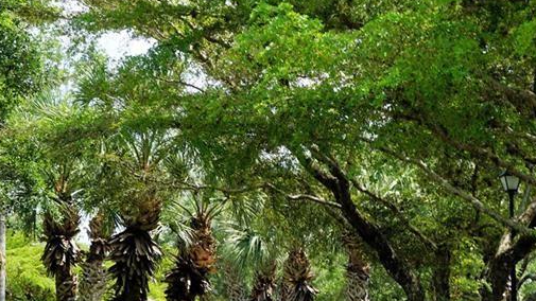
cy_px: 243
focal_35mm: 86
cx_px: 267
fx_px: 1222
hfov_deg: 24.7
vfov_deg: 14.0
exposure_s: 1/100
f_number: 9
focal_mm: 36
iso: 100
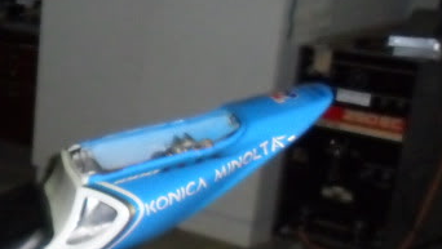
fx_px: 1032
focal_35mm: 88
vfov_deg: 13.4
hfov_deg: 21.4
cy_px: 303
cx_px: -167
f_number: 3.5
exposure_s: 1/45
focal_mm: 4.9
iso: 400
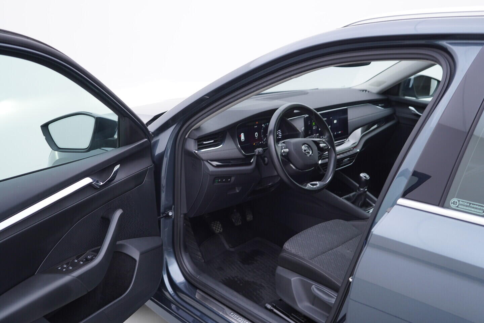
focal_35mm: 36
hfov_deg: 53.1
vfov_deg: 36.9
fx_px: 484
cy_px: 162
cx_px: 242
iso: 125
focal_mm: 24
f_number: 3.2
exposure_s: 1/50
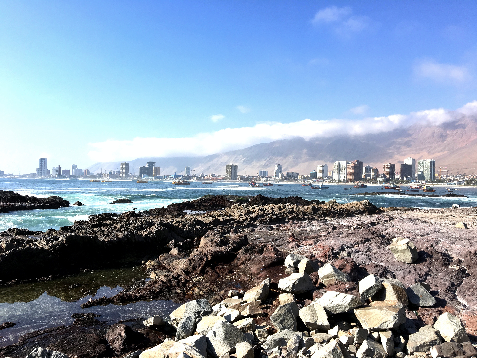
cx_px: 238
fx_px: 400
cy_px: 179
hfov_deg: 61.7
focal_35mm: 29
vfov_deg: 48.2
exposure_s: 1/1789
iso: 25
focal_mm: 4.15
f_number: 2.2
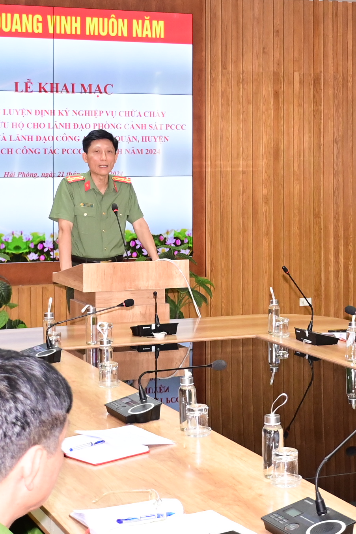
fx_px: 1097
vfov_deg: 27.2
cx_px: 211
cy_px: 173
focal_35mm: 74
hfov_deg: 18.4
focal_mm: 23
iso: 2000
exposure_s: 1/200
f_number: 3.8
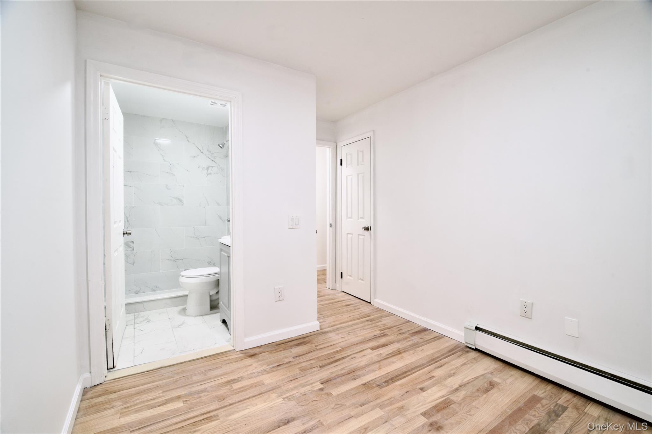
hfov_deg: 100.4
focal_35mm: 15
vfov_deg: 77.3
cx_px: 326
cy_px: 217
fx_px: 272
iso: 400
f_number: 13
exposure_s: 1/5
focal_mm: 15
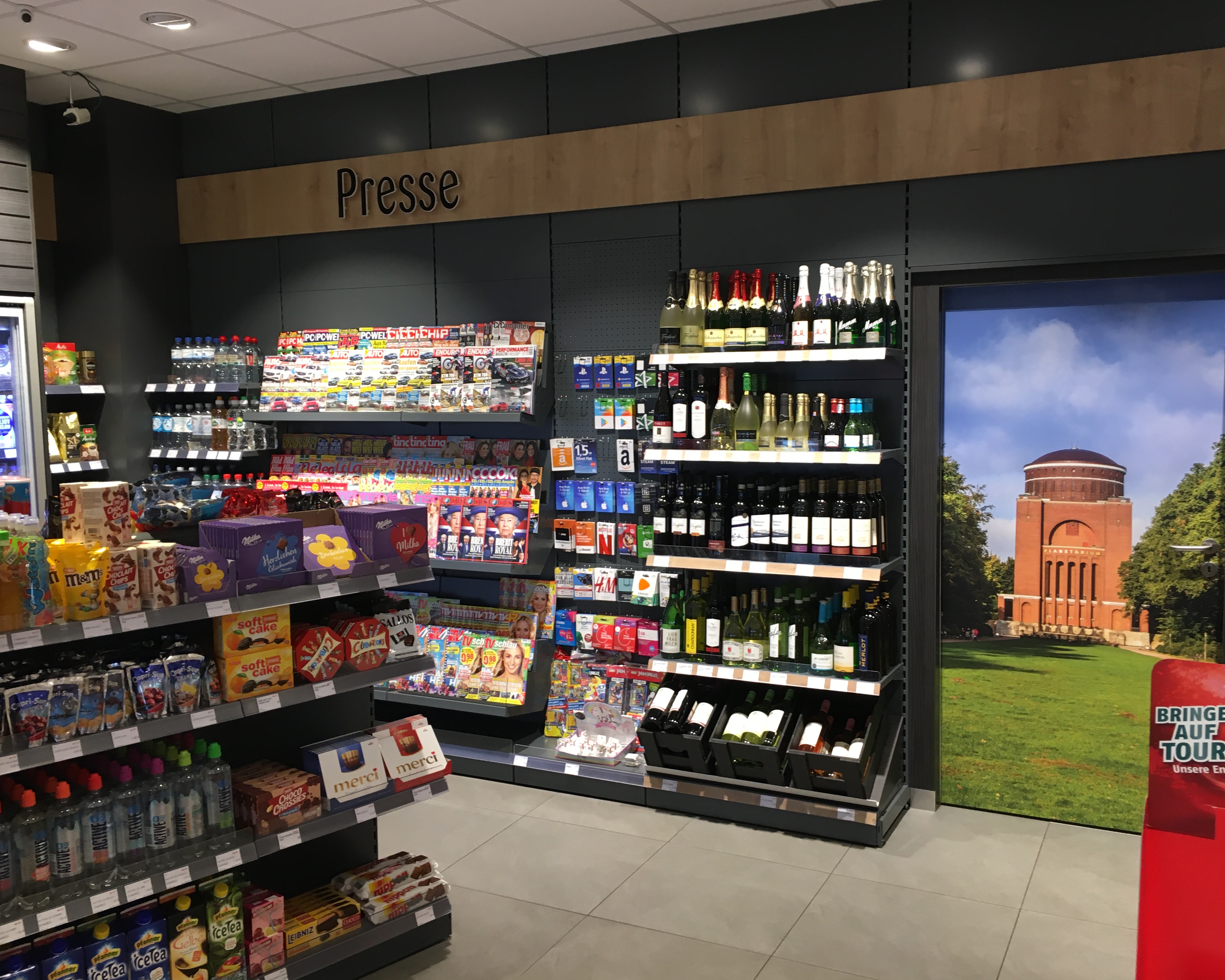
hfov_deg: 57.2
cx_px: 631
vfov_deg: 47.1
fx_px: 1124
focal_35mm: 31
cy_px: 483
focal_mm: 4.15
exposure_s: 1/33
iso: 80
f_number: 2.2
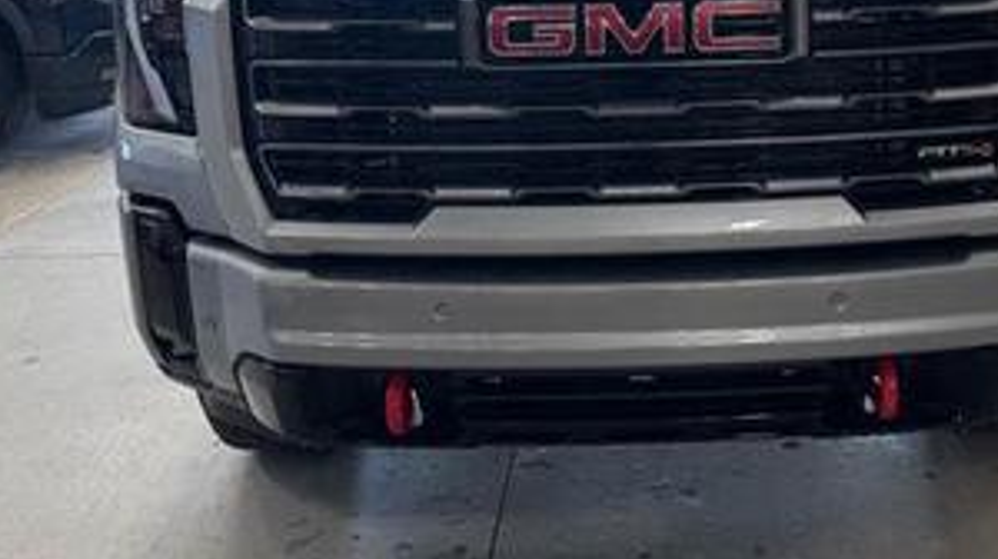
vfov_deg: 26.3
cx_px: 639
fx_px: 1163
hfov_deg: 45.9
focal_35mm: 44
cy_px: 73
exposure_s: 1/120
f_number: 1.78
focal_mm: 6.76
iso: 160
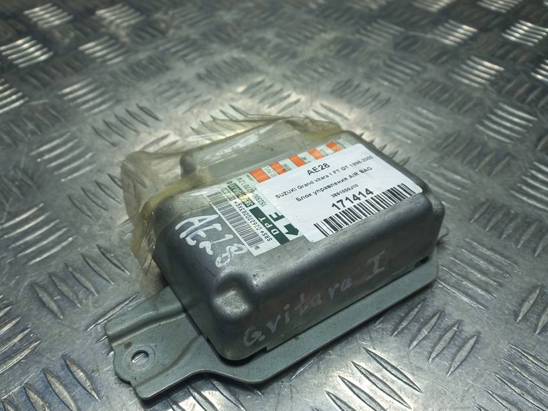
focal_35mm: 31
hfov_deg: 58.4
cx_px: 273
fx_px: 491
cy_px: 234
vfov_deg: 45.3
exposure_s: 1/100
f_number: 1.8
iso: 32
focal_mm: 4.6
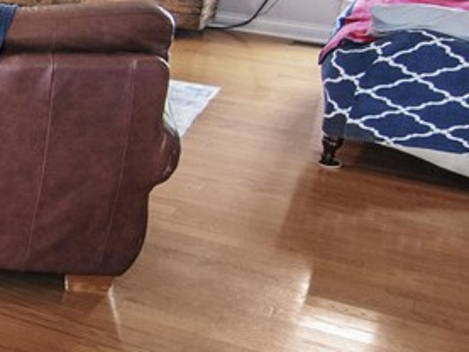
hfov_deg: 20.4
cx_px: -332
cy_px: 170
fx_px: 992
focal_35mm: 73
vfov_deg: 20.1
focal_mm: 11
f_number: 5.6
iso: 100
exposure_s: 1/4
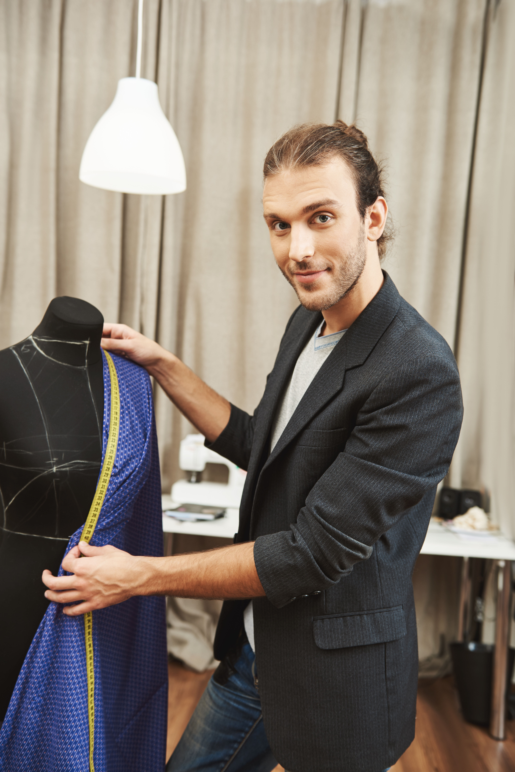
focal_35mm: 38
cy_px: 386
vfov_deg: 50.7
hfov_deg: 35.1
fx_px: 815
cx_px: 258
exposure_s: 1/125
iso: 100
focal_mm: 38
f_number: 3.5
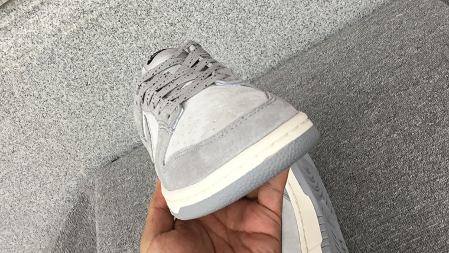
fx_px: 476
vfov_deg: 29.6
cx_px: 199
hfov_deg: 50.4
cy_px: 98
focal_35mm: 40
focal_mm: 3.3
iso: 25
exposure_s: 1/50
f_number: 2.4
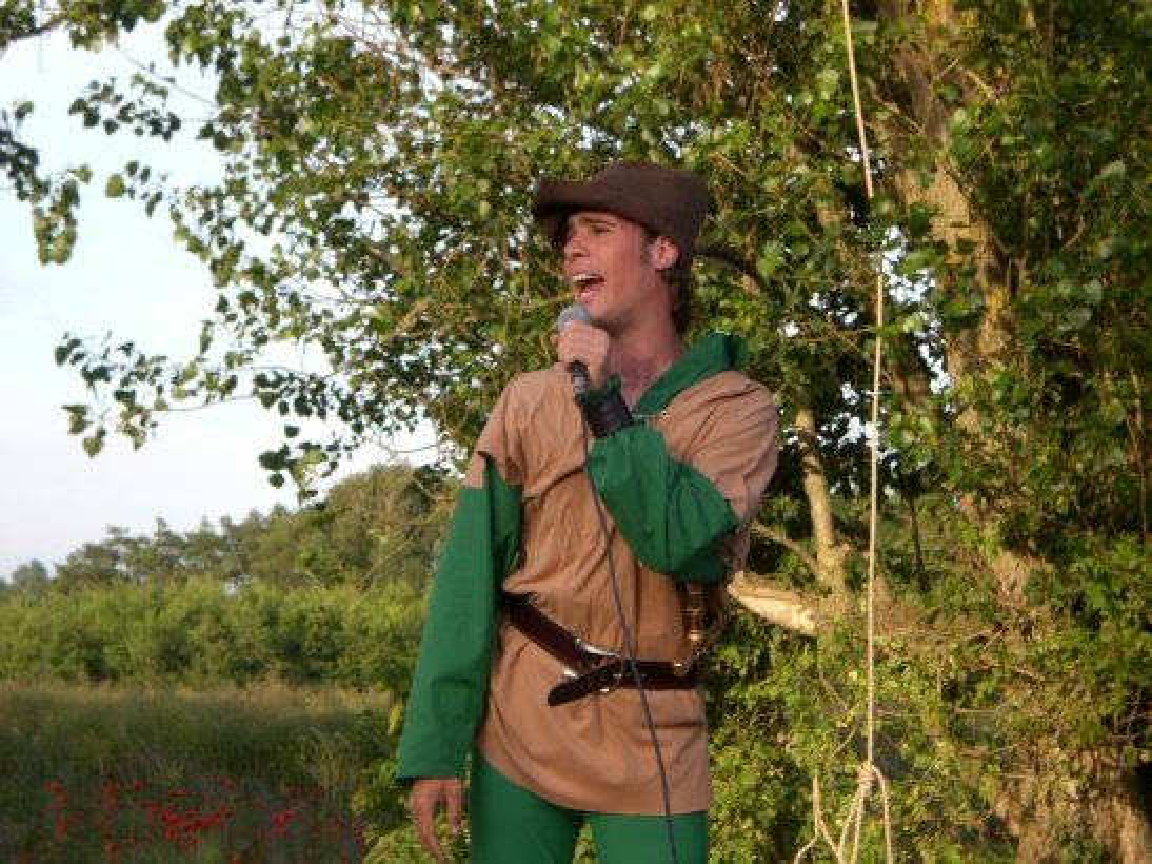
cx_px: 576
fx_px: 3793
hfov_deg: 17.3
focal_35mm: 114
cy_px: 432
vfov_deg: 13.0
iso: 100
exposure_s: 1/125
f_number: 5.9
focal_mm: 18.9
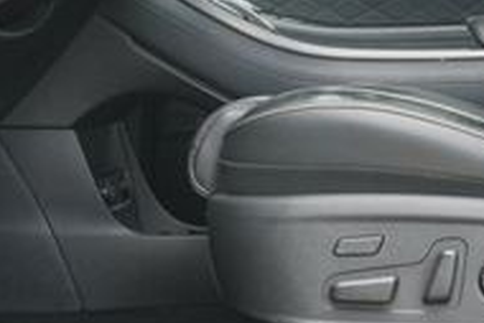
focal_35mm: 101
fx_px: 1359
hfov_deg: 19.8
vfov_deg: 13.3
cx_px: 441
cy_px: -32
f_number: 13
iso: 160
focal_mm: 20
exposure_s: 1/15
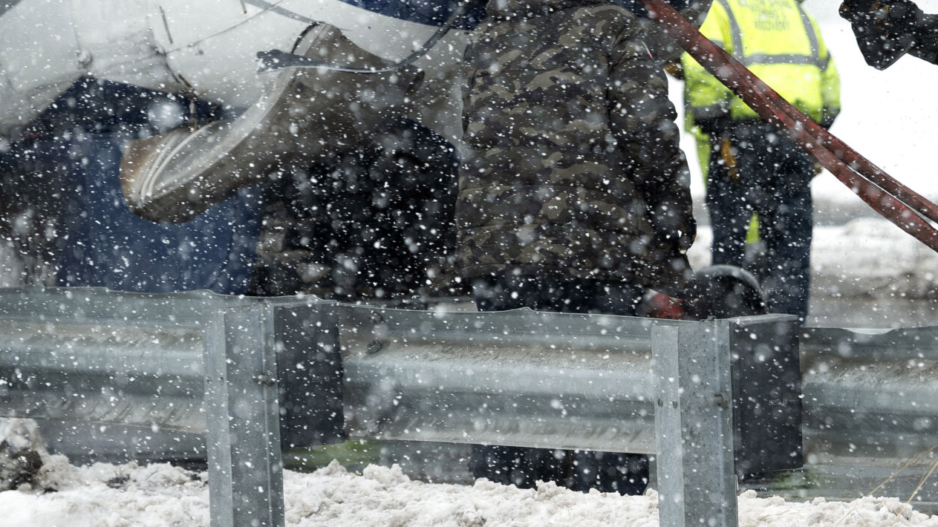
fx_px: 9500
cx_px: 905
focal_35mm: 382
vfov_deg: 3.2
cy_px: 32
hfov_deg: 5.6
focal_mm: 180
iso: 800
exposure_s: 1/500
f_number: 4
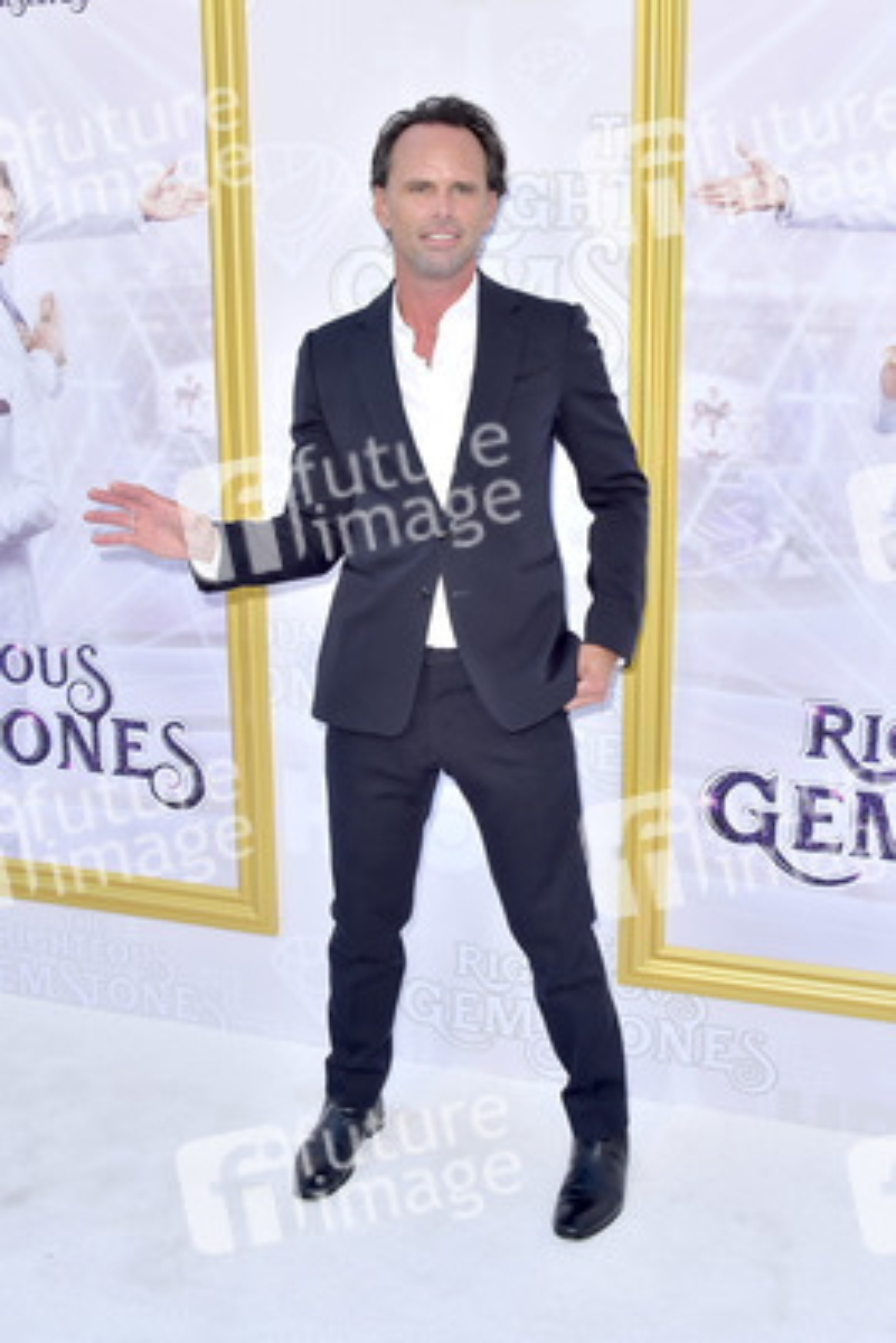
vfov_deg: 55.8
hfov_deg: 38.9
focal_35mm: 34
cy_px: 672
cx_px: 448
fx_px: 1268
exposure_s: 1/250
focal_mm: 34
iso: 320
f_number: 7.1
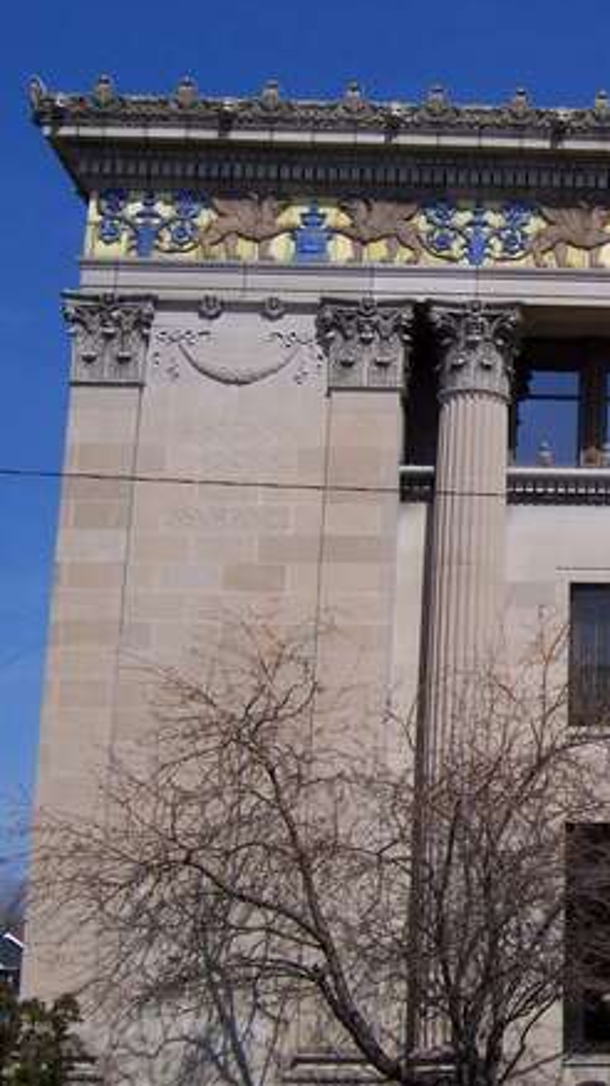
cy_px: 506
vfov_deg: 32.4
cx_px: 873
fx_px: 1871
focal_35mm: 65
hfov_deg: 17.0
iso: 80
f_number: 5.1
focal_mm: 5.6
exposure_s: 1/701
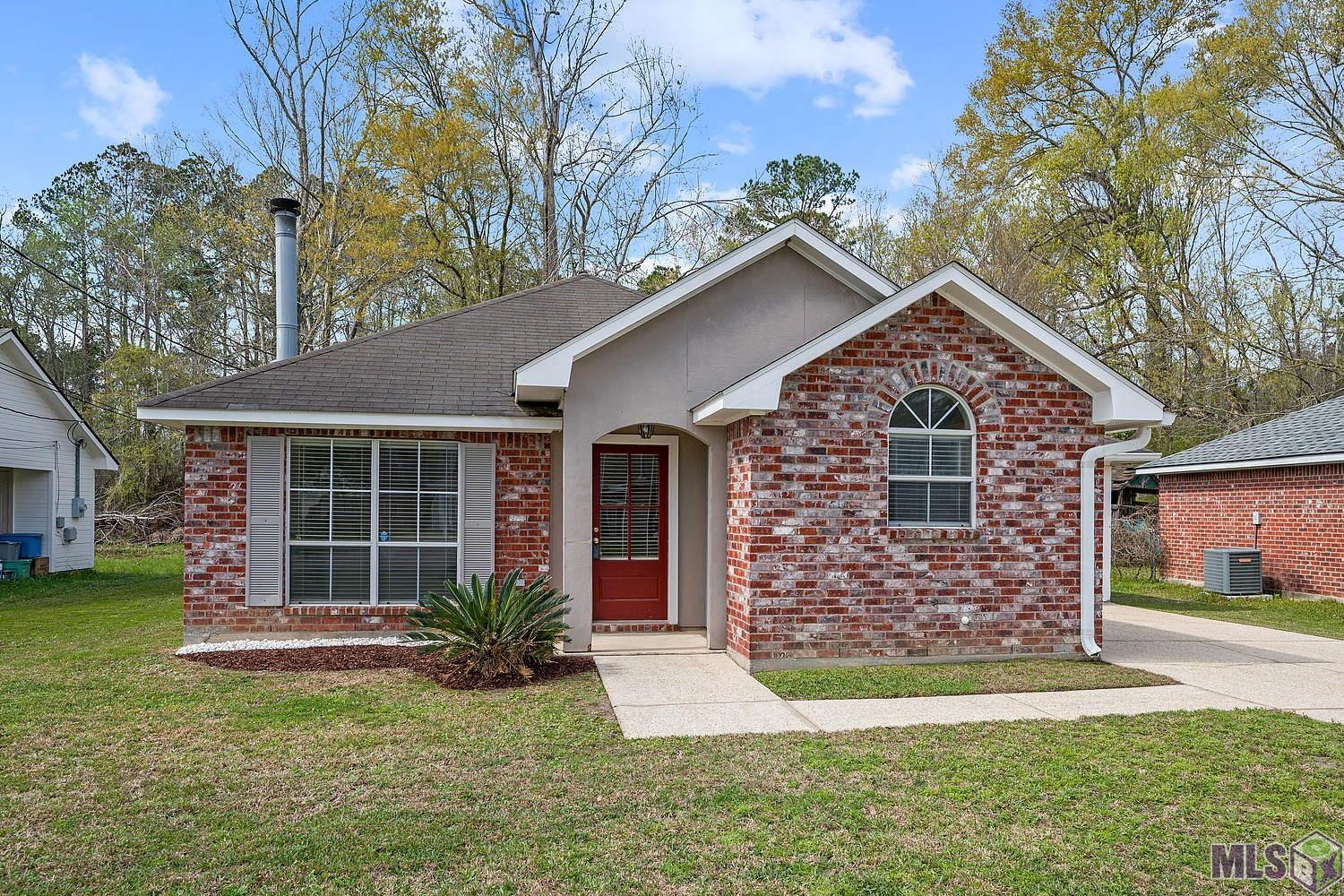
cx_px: 672
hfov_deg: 76.1
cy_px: 448
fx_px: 859
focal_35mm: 23
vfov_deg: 55.1
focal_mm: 23
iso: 400
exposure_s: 1/500
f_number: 8
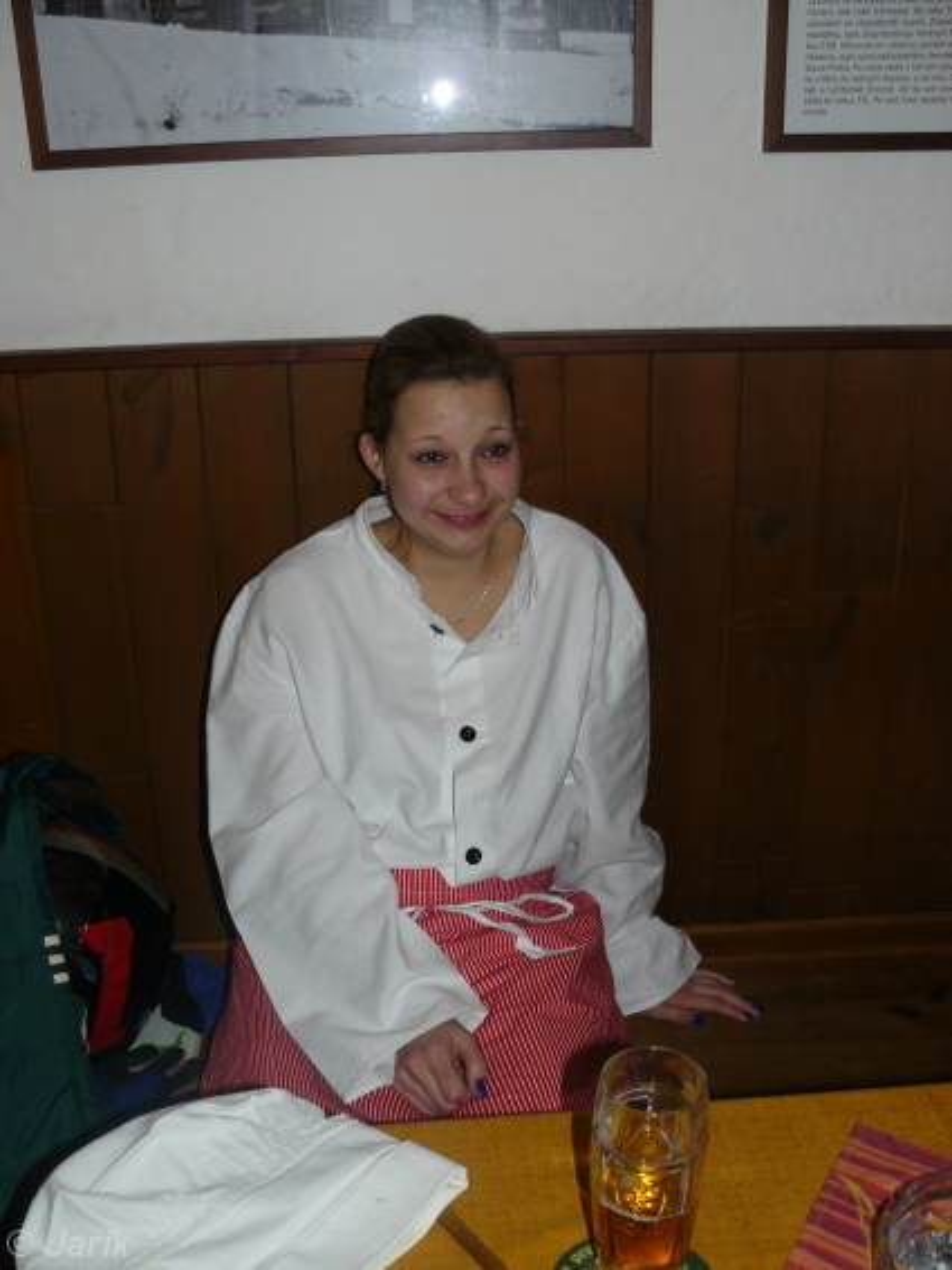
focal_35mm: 36
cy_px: 635
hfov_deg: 39.6
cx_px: 476
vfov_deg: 51.4
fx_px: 1321
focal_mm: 6
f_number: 2.8
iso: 100
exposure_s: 1/30
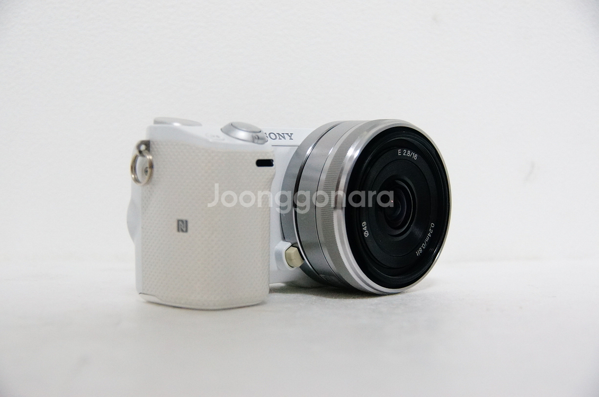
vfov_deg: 22.5
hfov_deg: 33.5
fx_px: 997
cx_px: 300
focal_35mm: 60
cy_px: 198
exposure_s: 1/80
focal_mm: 40
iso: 3200
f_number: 4.5
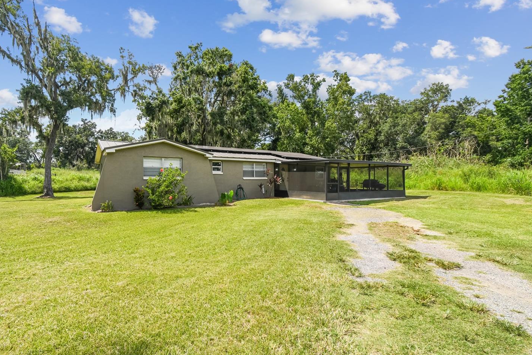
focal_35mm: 17
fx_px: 251
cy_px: 180
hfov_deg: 93.0
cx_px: 239
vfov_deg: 70.4
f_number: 7.1
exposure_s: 1/125
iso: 100
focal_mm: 10
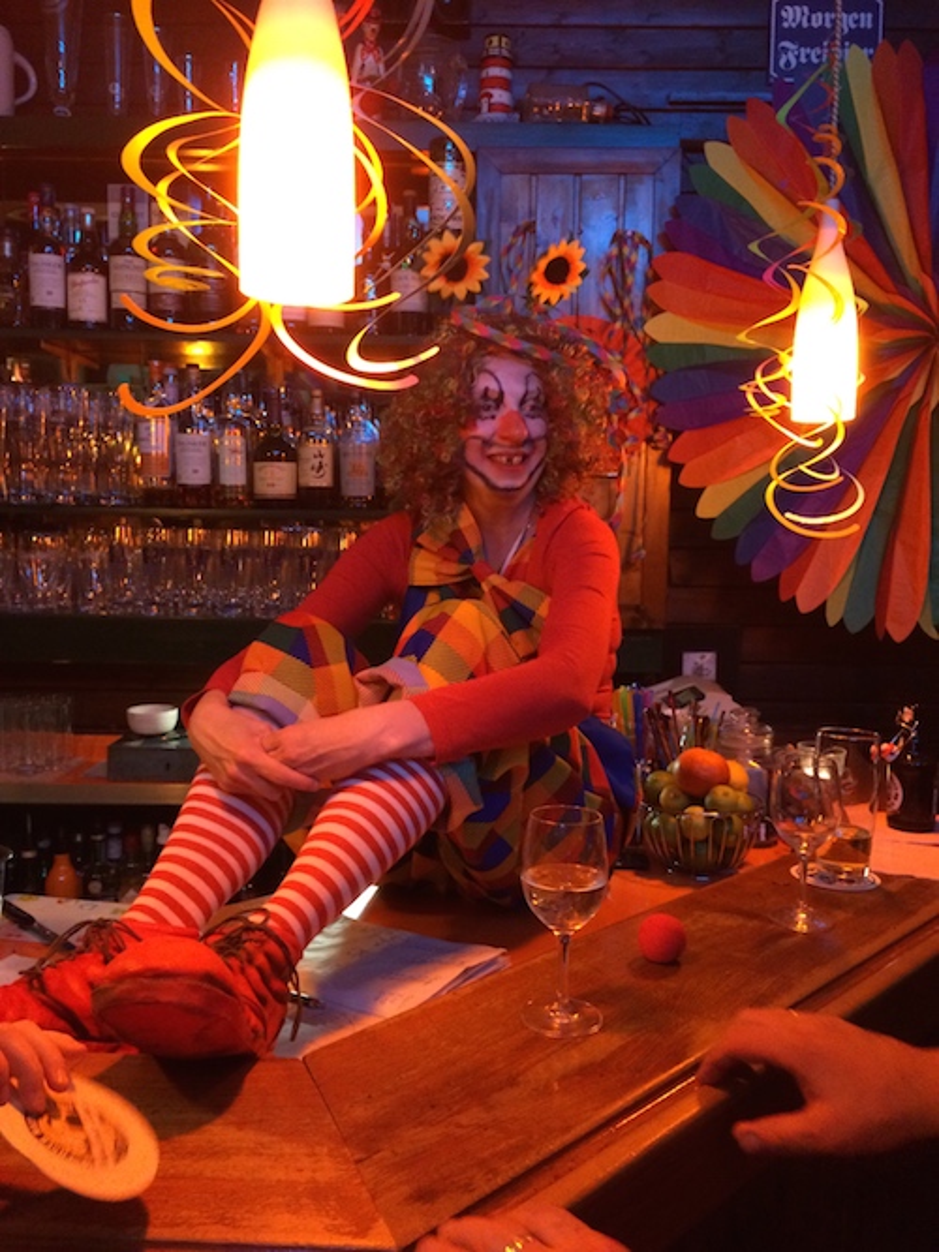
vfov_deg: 61.7
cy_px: 626
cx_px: 470
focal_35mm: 29
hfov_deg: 48.2
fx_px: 1049
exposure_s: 1/15
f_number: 2.2
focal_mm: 4.15
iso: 250
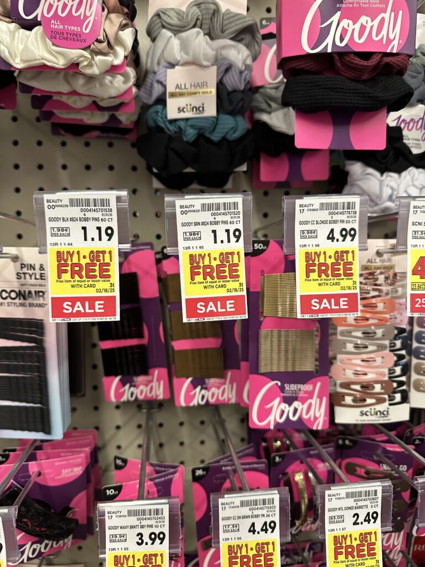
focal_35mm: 24
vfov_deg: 71.6
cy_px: 284
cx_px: 212
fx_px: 393
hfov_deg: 56.8
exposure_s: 1/60
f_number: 1.78
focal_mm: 6.86
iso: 250
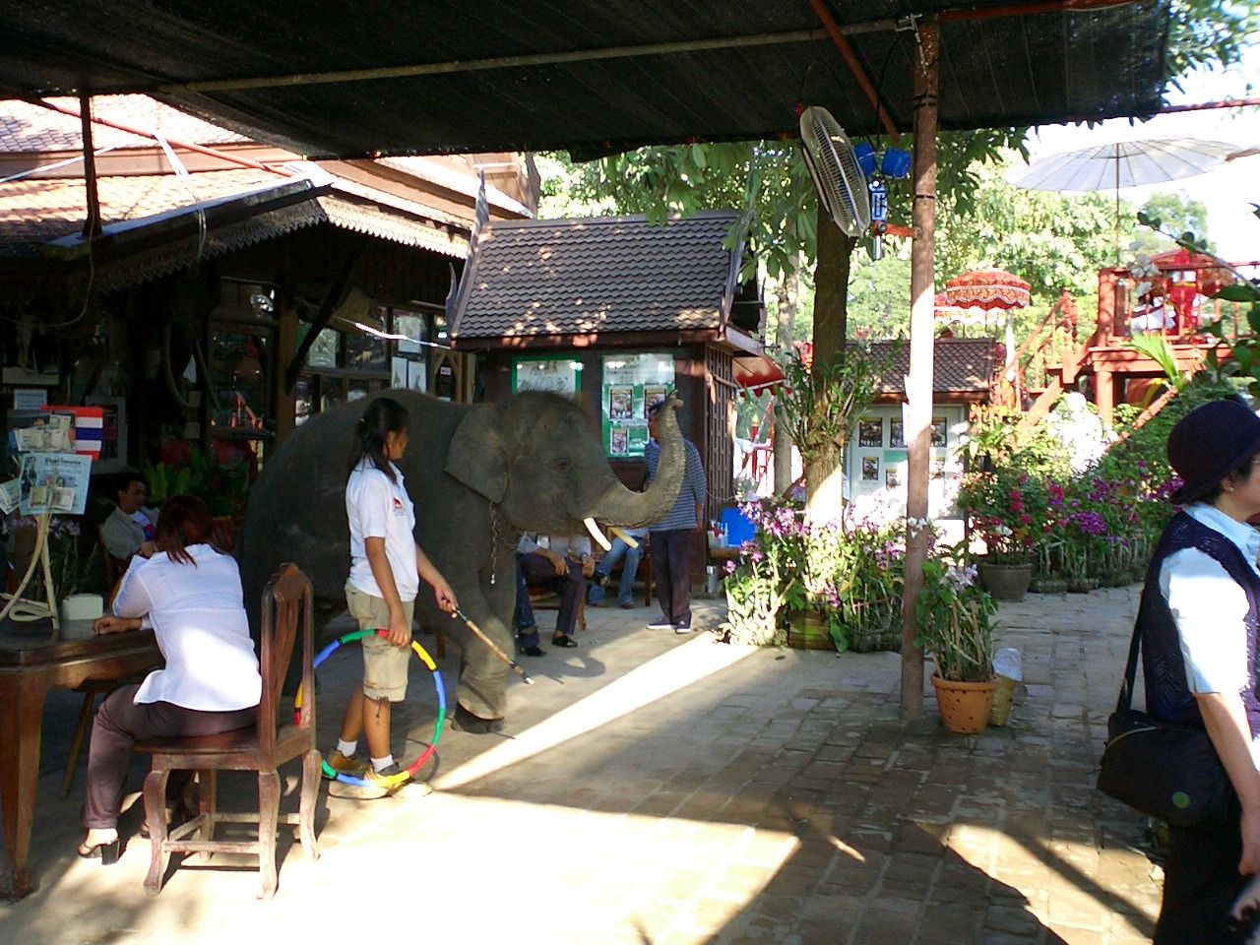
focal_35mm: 37
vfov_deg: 38.7
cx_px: 630
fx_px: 1347
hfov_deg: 50.1
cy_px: 472
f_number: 3.5
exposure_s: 1/100
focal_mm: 5.6
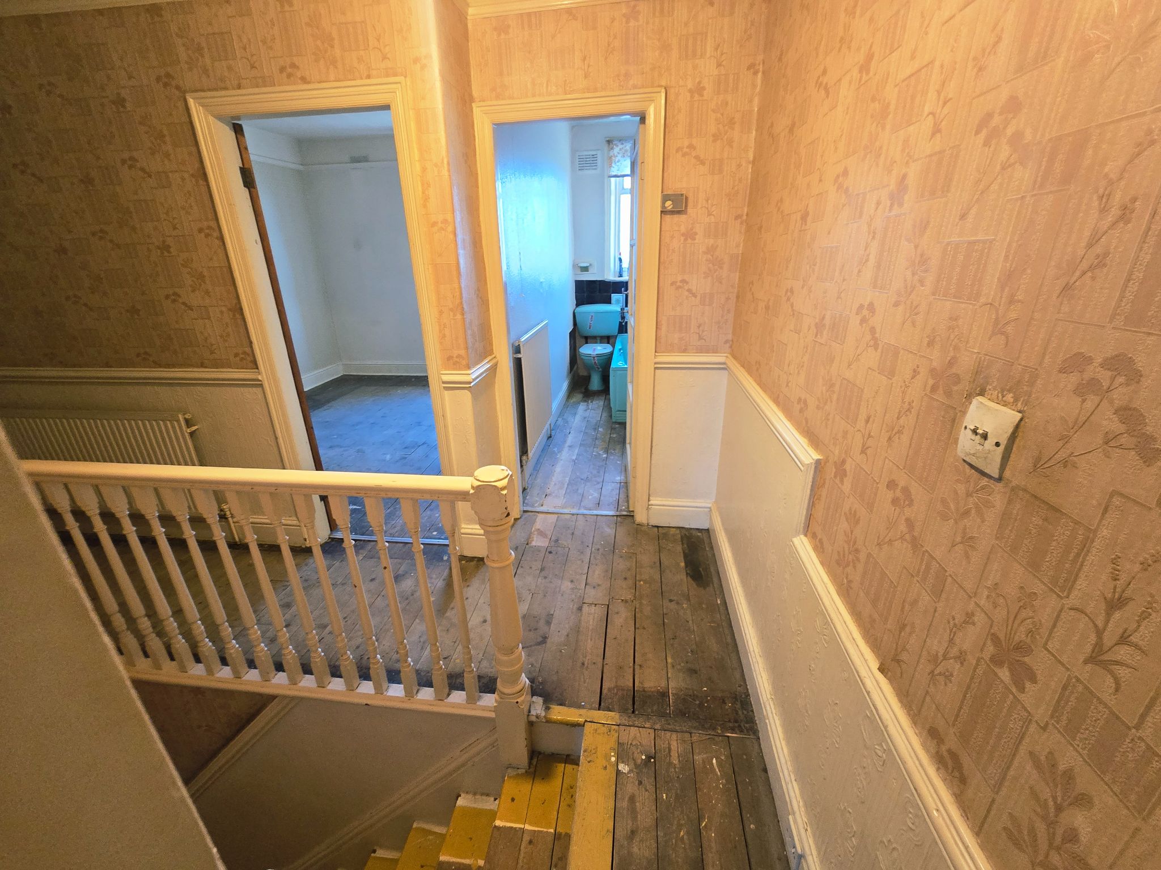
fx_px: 436
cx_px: 580
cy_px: 435
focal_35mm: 13
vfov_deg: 89.9
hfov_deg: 106.2
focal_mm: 2.2
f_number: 2.2
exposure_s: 1/60
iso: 500
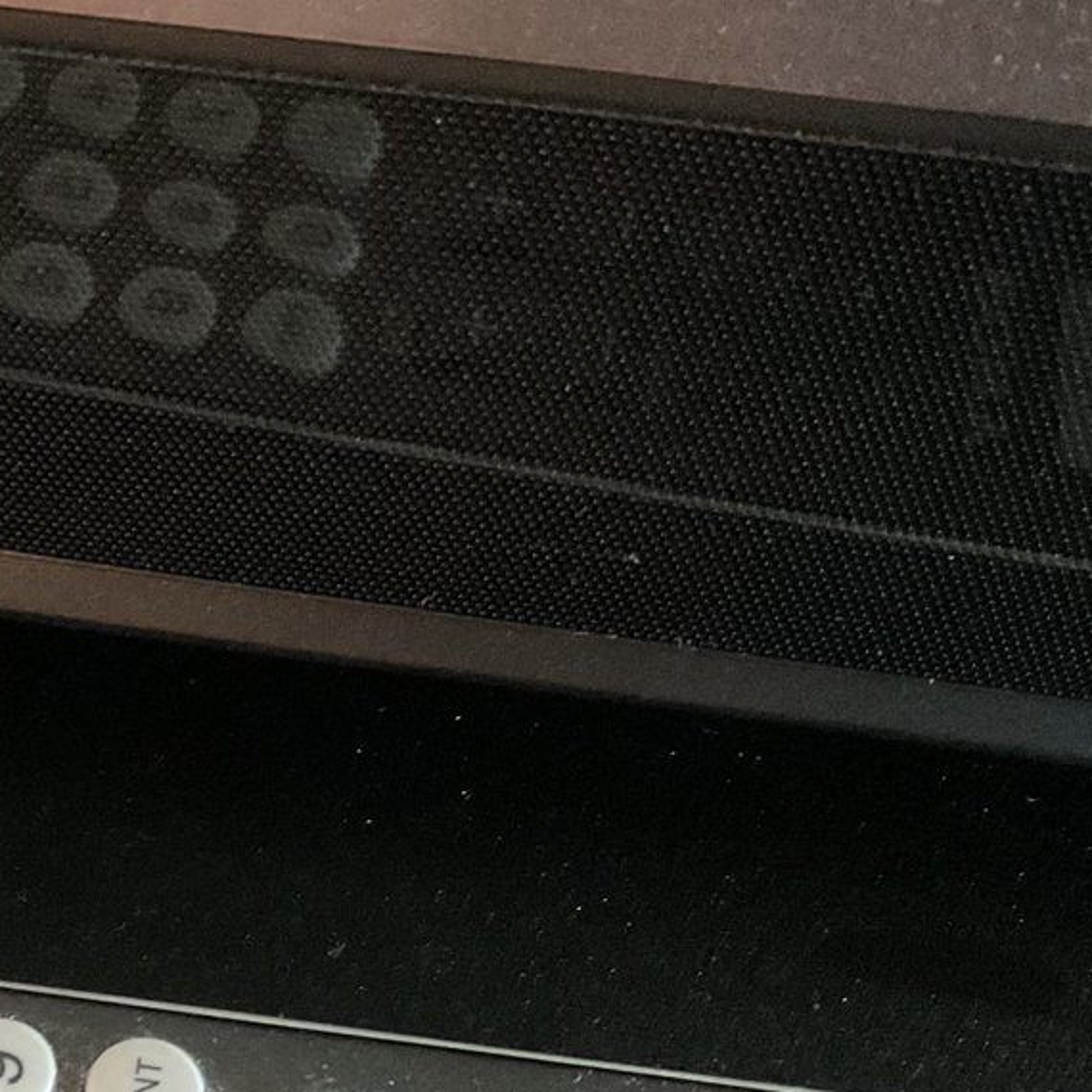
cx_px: -160
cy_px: 1057
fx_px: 2427
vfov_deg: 24.4
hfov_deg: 23.5
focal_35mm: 68
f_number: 1.8
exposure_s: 1/24
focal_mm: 3
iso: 500
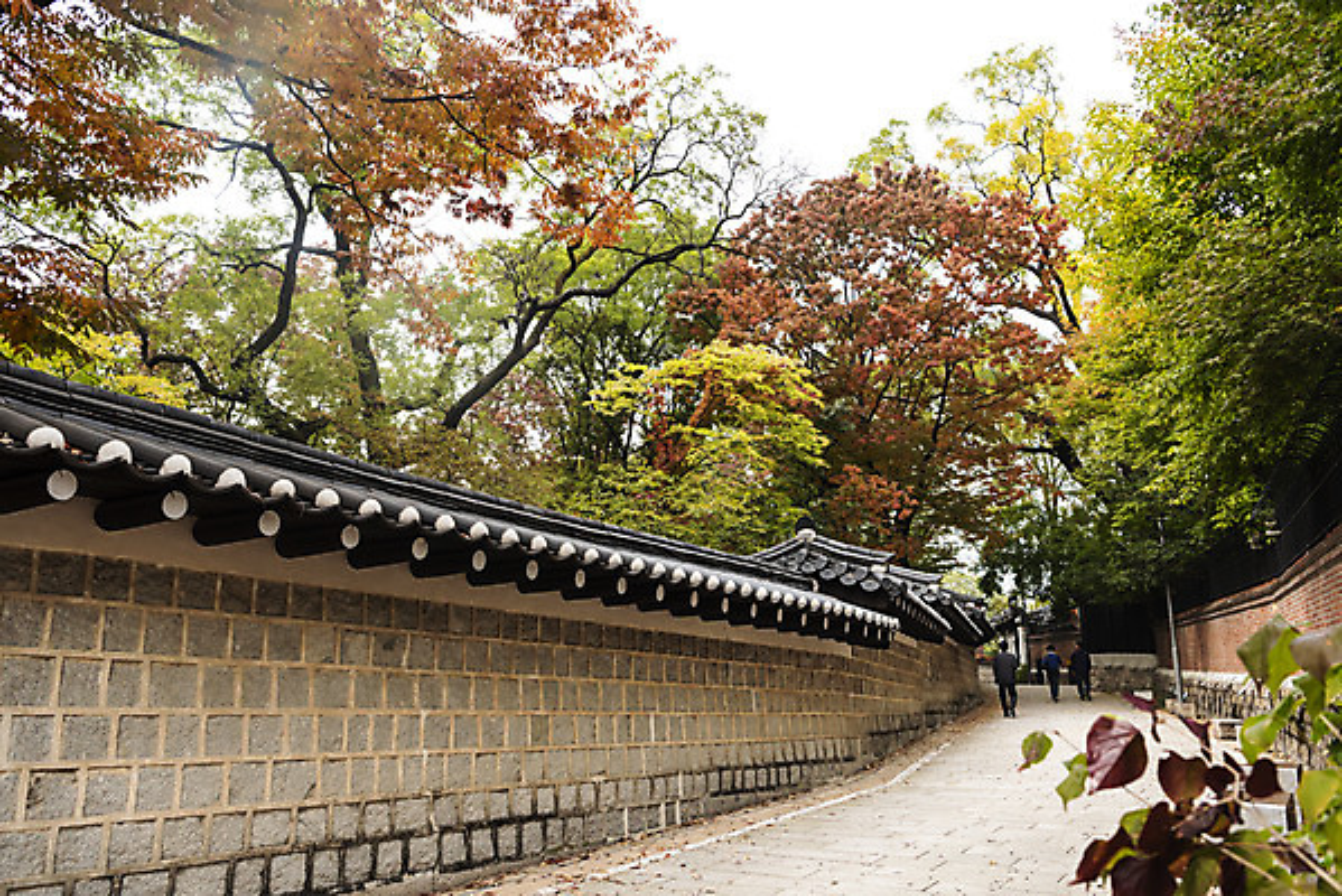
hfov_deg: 63.6
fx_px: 1082
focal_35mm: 29
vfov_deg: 45.0
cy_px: 448
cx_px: 671
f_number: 4.5
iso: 200
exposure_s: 1/400
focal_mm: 29
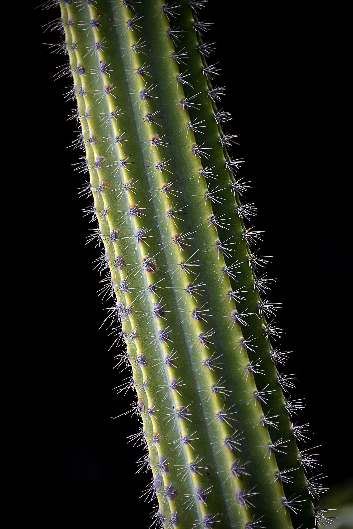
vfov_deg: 6.9
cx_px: 176
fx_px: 4408
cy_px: 264
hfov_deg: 4.6
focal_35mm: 300
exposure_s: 1/250
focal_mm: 300
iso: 160
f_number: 5.6
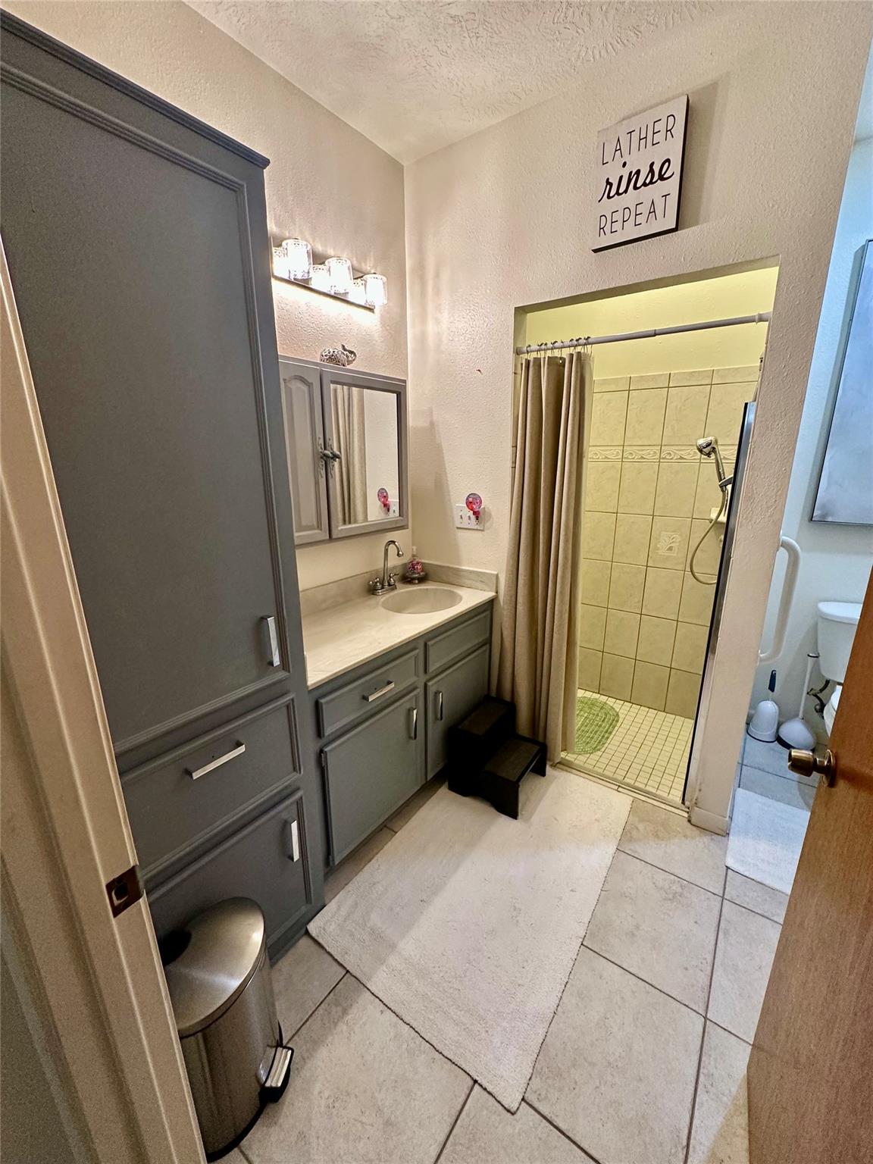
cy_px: 582
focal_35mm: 14
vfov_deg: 102.1
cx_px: 436
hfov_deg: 85.7
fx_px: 471
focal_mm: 2.22
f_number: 2.2
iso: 320
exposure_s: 1/60
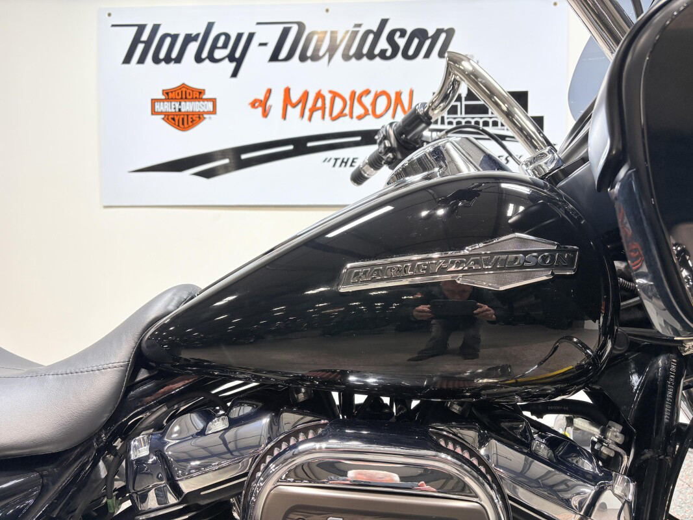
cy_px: 260
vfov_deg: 53.1
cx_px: 346
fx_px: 520
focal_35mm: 26
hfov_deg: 67.3
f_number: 1.6
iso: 50
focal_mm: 5.96
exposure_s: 1/120
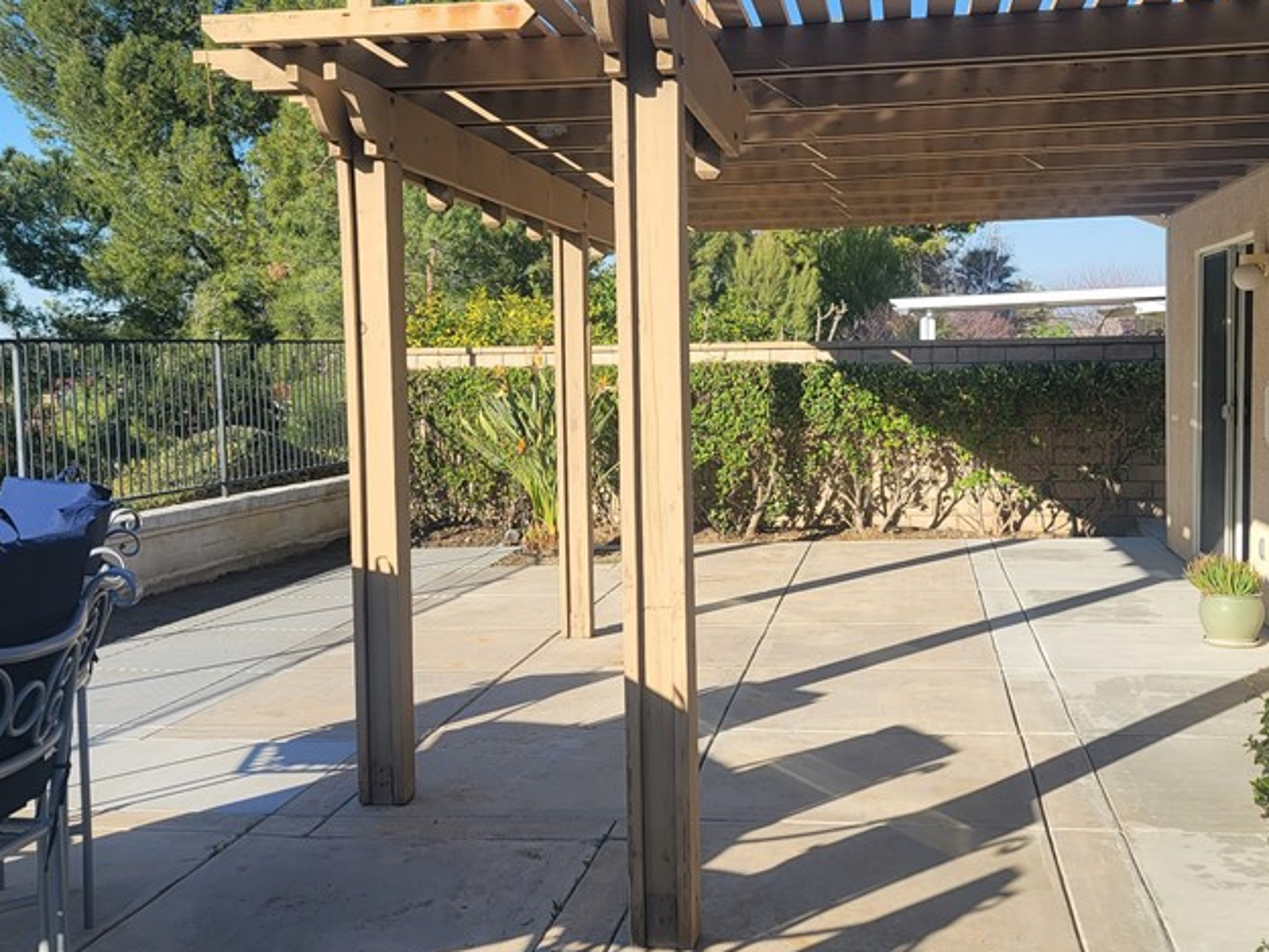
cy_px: 474
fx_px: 1503
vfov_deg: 35.1
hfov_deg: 45.8
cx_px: 659
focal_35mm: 41
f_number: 1.8
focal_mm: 7
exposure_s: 1/562
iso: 20
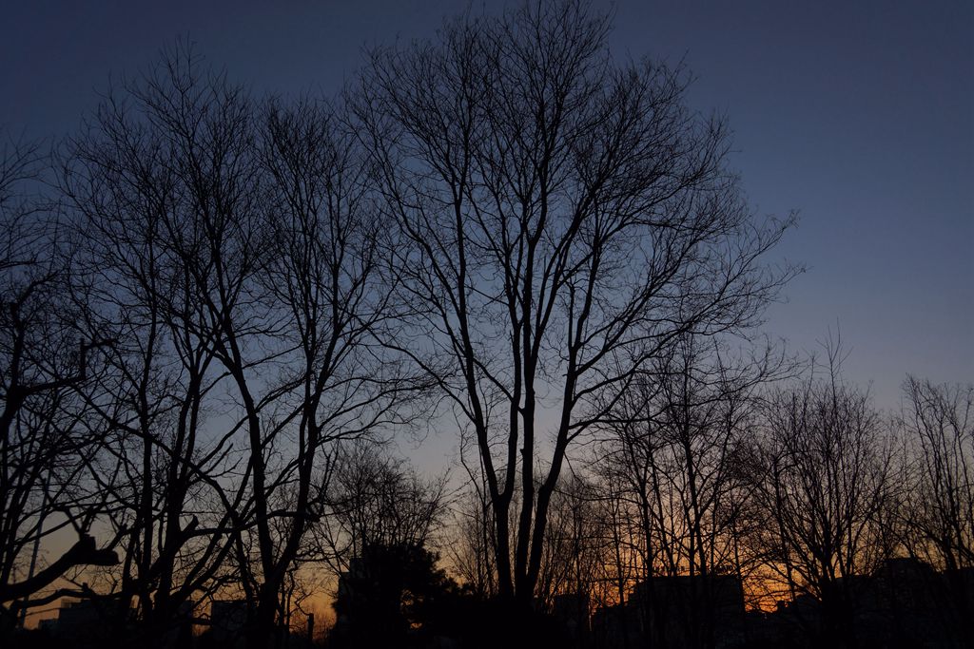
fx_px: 839
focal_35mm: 31
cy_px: 324
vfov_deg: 42.3
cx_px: 487
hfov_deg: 60.3
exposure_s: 1/320
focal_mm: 21
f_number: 5.6
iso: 100
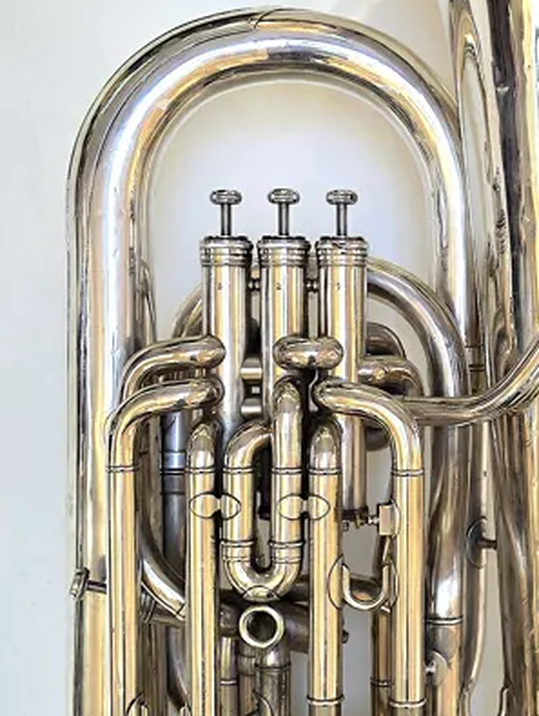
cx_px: 434
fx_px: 1285
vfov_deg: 31.2
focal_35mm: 62
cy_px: 377
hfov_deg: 23.3
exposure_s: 1/100
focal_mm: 5.4
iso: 64
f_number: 1.8
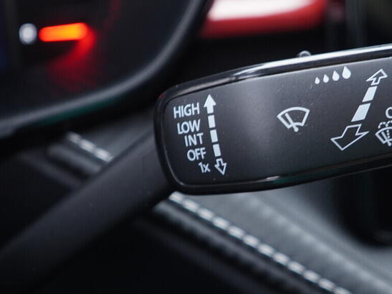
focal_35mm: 65
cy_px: 125
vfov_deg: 22.6
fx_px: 736
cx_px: 281
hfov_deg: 29.5
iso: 320
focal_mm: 24
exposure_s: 1/40
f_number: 2.8
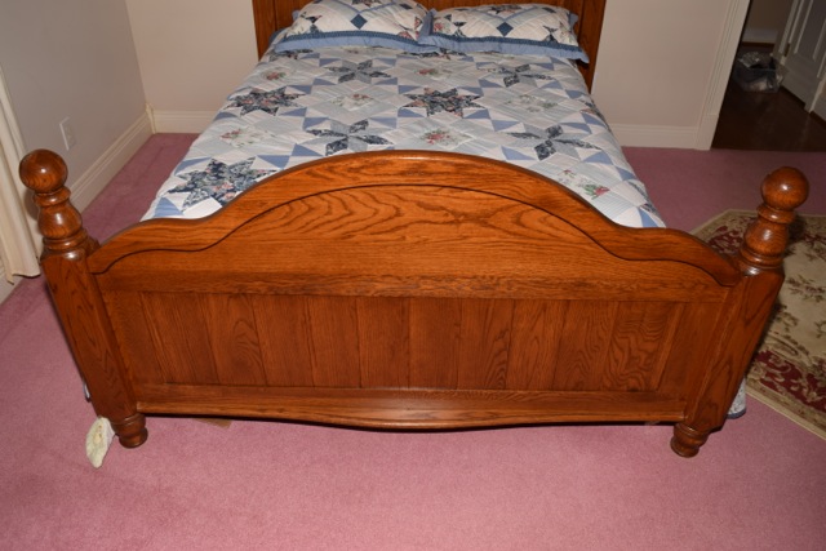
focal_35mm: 27
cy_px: 276
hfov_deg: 67.4
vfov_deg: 48.0
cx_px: 413
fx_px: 620
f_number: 5.6
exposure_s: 1/100
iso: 100
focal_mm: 18
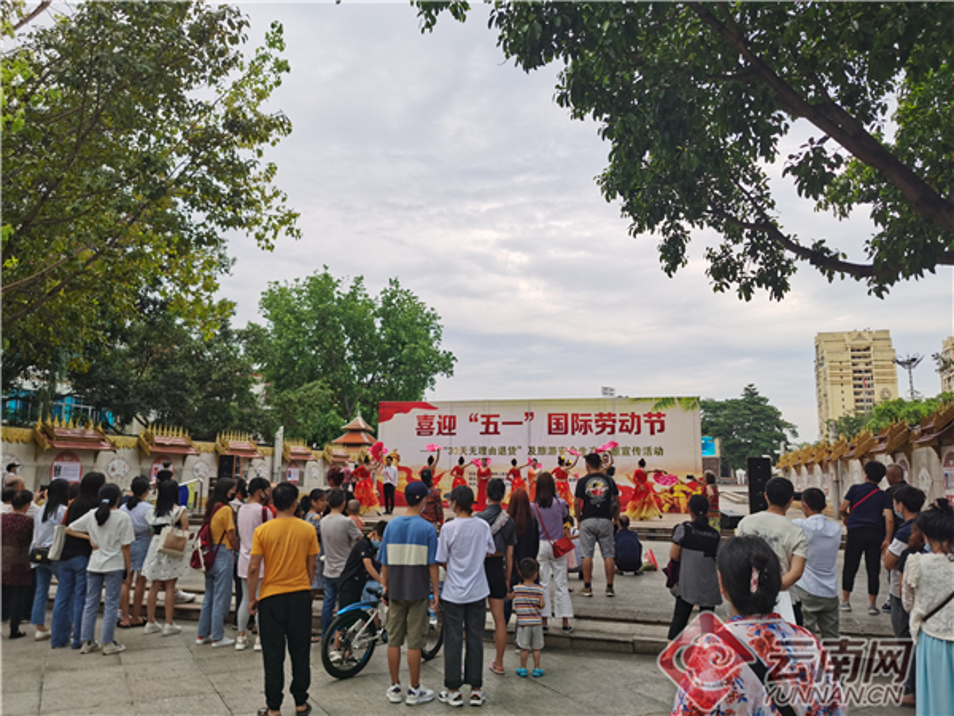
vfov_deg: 51.4
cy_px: 358
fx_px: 744
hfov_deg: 65.3
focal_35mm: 27
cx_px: 477
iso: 50
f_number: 1.6
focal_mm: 5.56
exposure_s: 1/2273
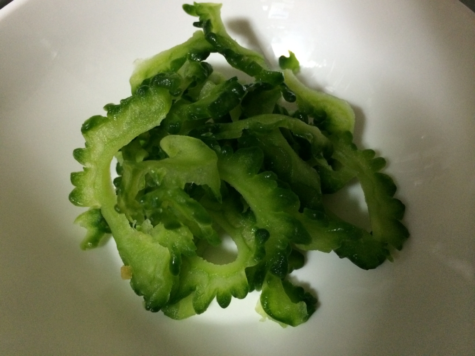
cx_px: 238
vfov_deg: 46.8
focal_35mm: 30
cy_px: 178
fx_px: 412
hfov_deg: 60.0
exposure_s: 1/15
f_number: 2.2
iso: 320
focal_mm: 4.12
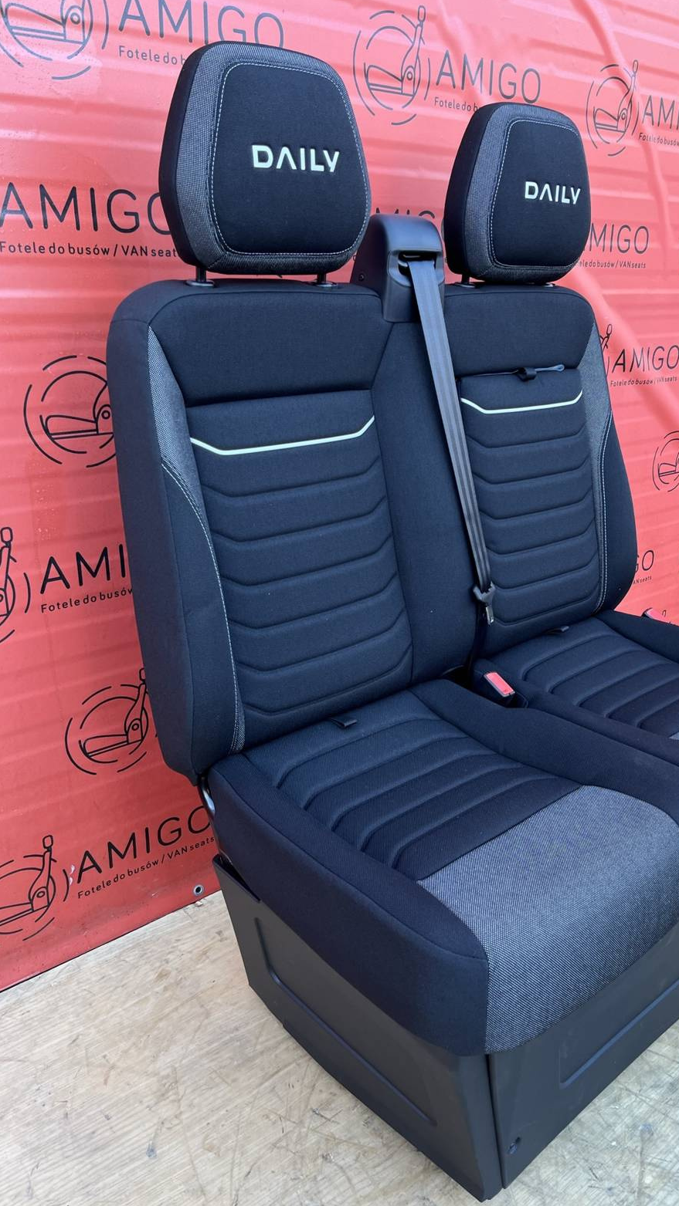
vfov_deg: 66.1
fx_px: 928
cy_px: 602
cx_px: 436
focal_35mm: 29
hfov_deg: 39.8
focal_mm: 5.1
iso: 32
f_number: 1.6
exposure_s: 1/122
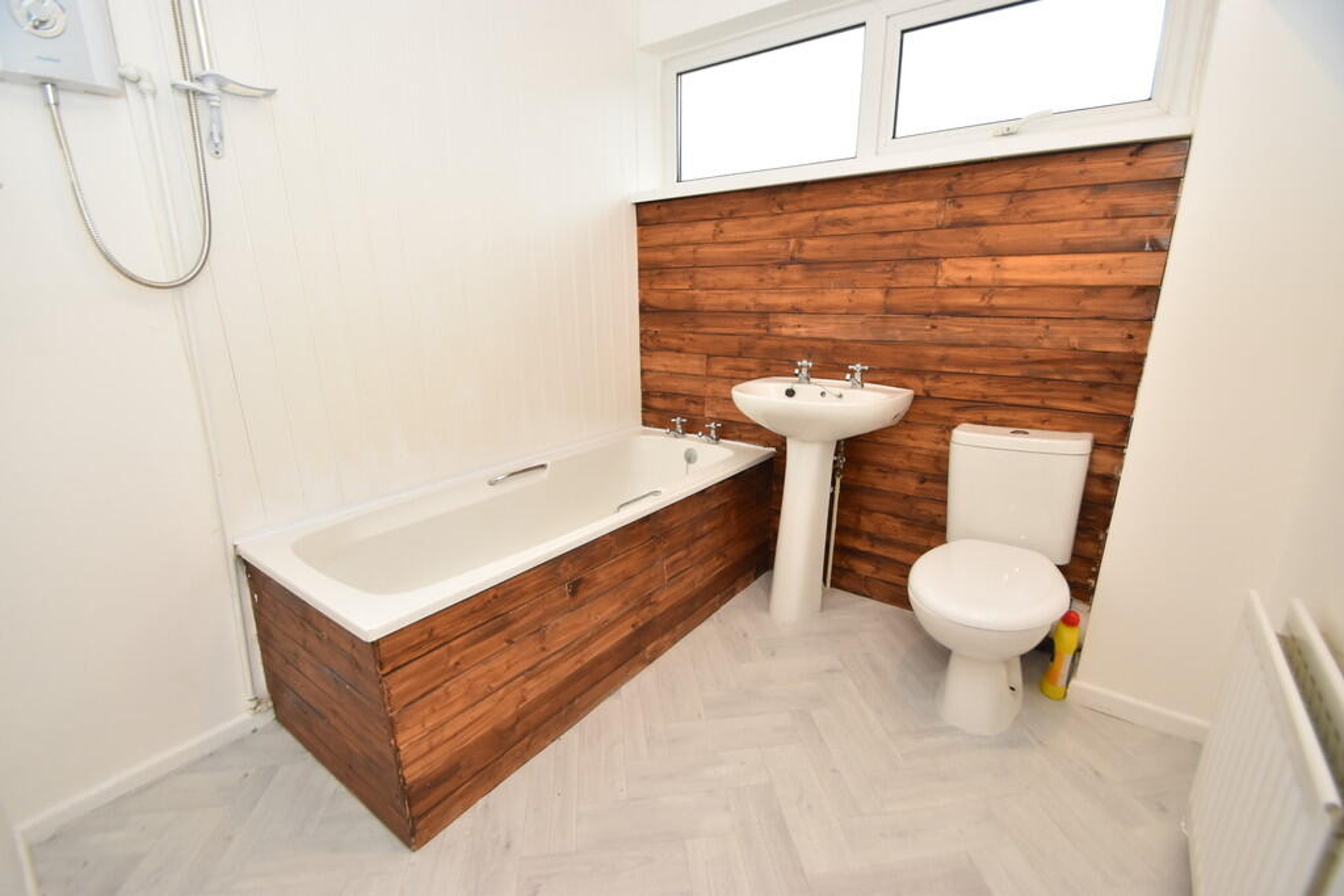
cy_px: 448
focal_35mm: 15
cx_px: 672
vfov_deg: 77.3
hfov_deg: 100.4
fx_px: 560
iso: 800
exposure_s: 1/80
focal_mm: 10
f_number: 4.5
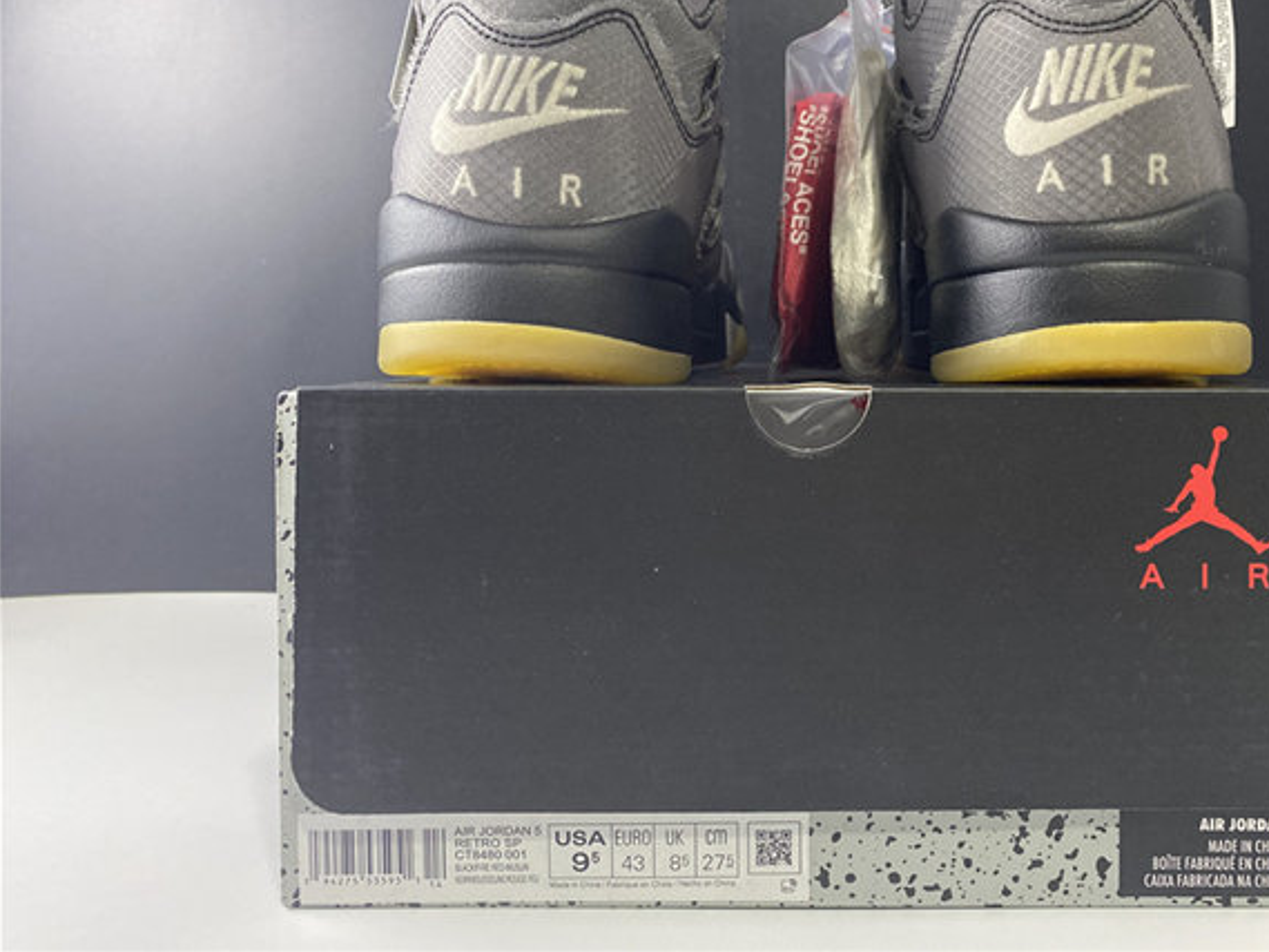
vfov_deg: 43.9
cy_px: 369
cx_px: 778
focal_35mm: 32
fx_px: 1173
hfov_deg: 56.3
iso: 200
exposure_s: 1/60
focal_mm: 4.25
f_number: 1.8
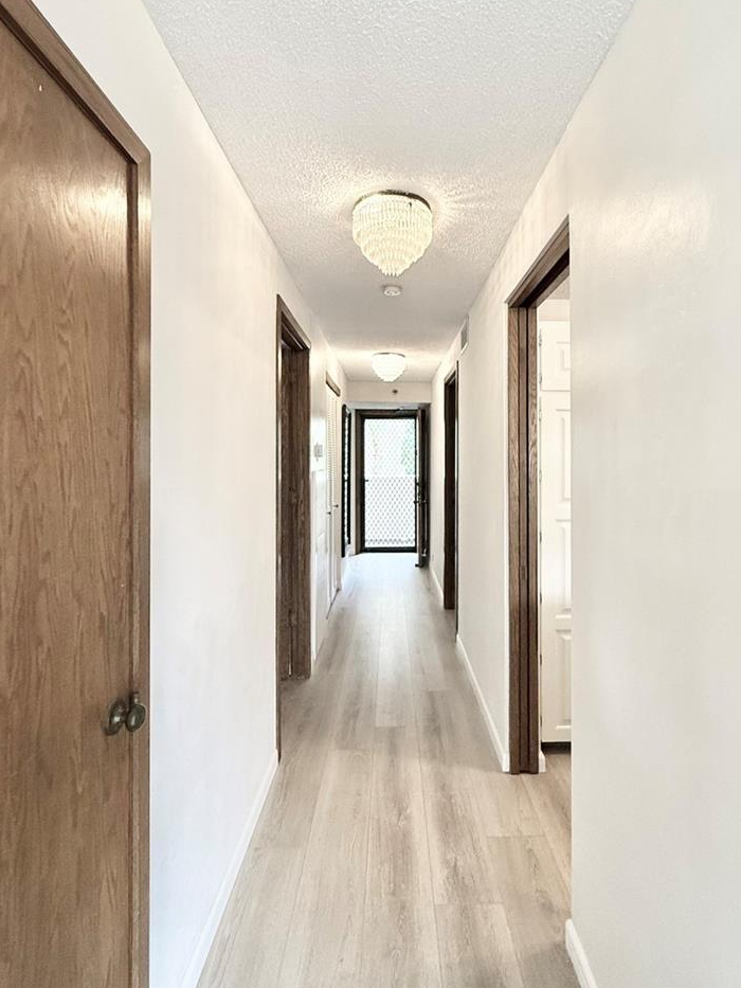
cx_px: 406
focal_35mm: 18
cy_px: 460
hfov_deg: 71.4
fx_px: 514
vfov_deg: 87.6
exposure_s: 1/120
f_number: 2.2
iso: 500
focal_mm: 2.22
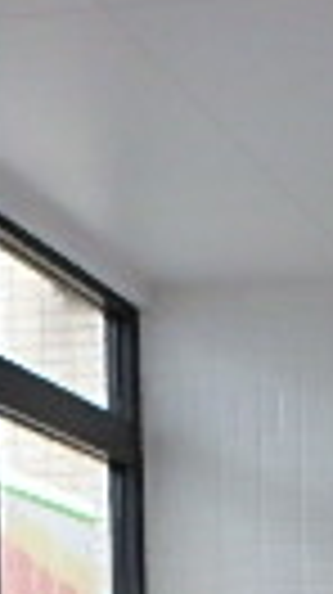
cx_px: 540
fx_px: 1747
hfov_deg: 10.4
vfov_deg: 16.8
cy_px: 986
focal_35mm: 111
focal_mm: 3.7
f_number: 3.5
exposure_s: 1/100
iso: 500
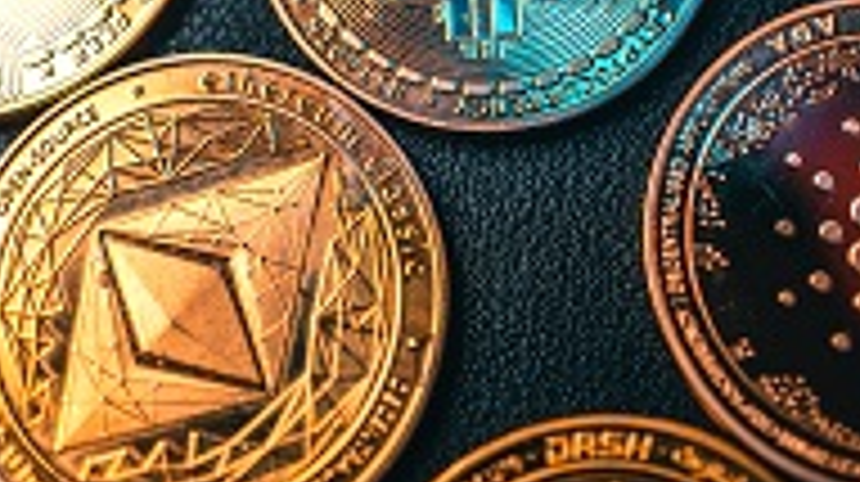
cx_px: 504
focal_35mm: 96
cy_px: -182
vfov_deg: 12.1
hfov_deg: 22.2
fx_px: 2187
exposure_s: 1/160
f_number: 2.8
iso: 200
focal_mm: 35
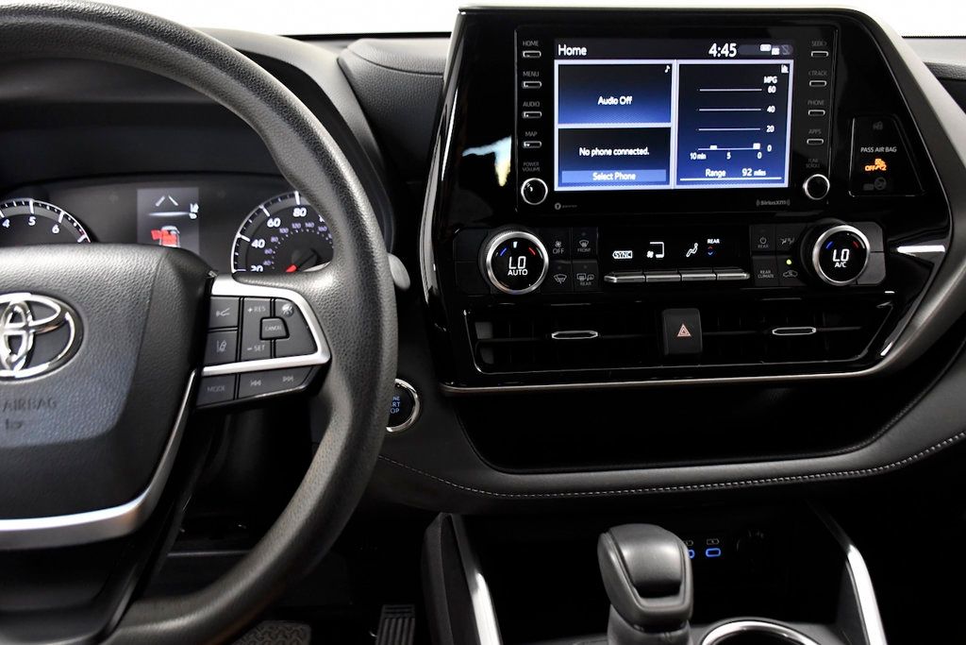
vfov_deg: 38.9
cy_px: 322
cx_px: 483
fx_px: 912
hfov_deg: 55.8
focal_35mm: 34
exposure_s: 1/160
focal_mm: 23
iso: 2500
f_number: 3.8
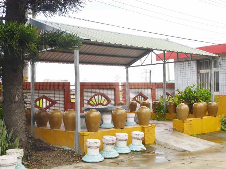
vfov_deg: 31.5
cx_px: 113
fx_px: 300
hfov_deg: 41.2
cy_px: 84
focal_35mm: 46
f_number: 7.1
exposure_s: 1/200
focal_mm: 23
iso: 160
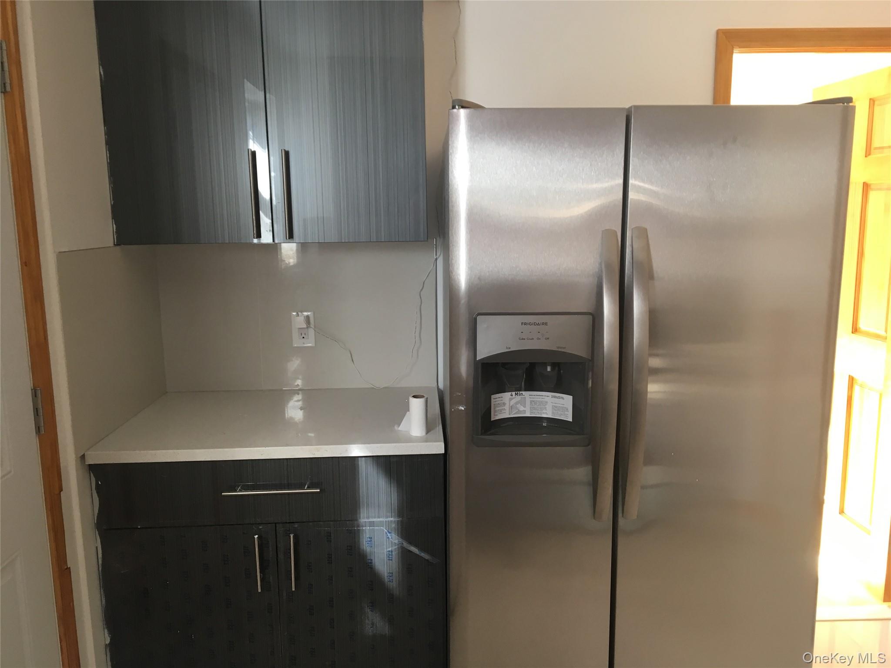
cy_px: 334
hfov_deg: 61.7
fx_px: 746
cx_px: 446
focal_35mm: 29
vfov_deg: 48.2
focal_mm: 4.15
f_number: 2.2
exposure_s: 1/30
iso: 50
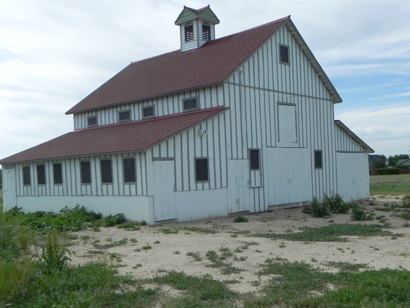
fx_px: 486
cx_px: 205
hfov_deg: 45.8
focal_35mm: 41
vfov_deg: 35.1
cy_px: 154
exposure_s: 1/492
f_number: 7.1
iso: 160
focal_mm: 7.3
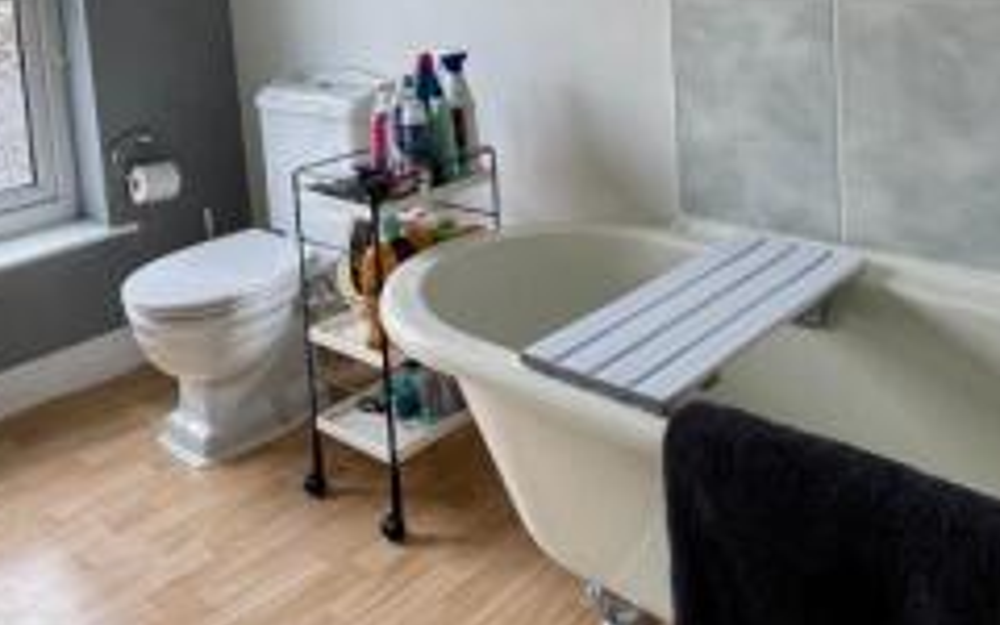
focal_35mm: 36
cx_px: 385
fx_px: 981
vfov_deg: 32.8
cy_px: 19
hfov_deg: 53.5
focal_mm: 2.22
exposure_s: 1/99
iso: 80
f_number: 2.2
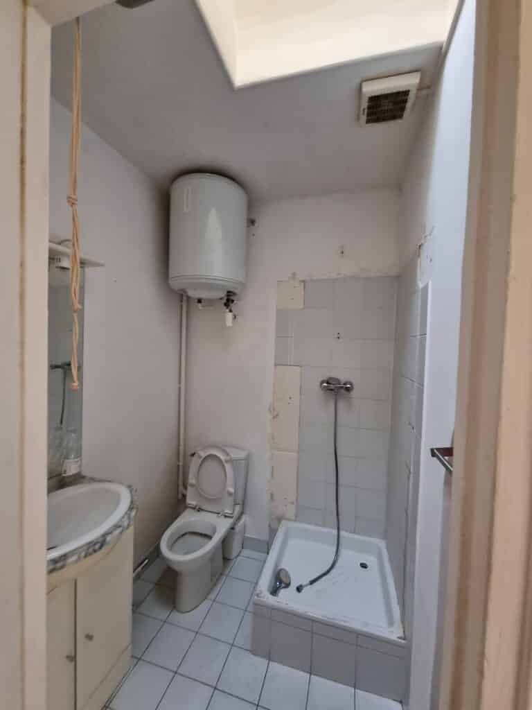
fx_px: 266
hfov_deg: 89.9
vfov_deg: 106.2
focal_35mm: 13
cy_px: 355
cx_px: 266
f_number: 2.2
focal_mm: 2.2
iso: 400
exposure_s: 1/33
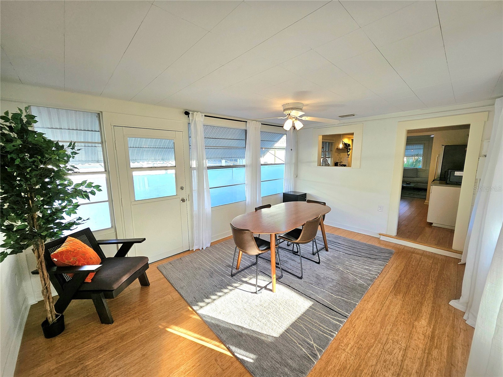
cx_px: 252
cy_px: 188
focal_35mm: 13
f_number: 2.2
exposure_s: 1/120
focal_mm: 1.74
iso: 40
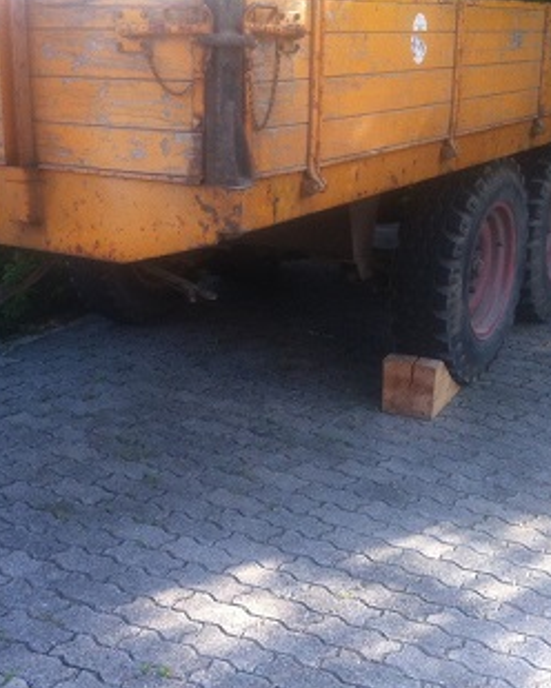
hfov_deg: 27.5
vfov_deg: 34.1
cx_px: 207
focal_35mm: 55
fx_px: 1121
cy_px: 323
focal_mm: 3.85
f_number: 2.8
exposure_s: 1/120
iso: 125
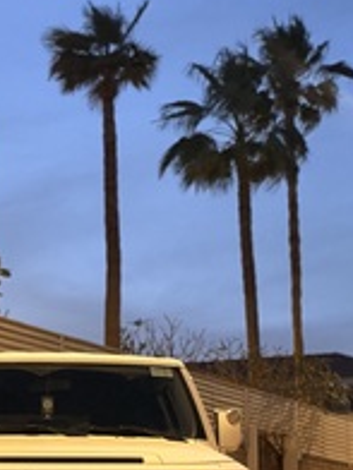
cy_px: 318
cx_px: 85
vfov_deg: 17.5
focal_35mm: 112
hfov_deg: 13.2
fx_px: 1523
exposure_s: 1/30
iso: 640
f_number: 1.78
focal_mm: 6.76
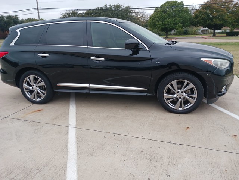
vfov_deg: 51.4
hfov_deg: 65.3
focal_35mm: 27
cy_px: 90
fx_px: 186
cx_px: 120
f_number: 1.8
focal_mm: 4
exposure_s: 1/60
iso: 80
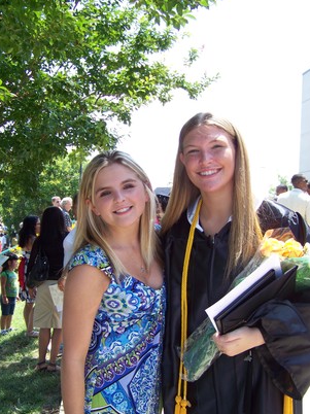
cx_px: 136
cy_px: 233
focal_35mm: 43
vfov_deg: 43.8
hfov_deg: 33.5
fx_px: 514
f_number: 2.8
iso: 65
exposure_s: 1/320
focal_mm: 5.85
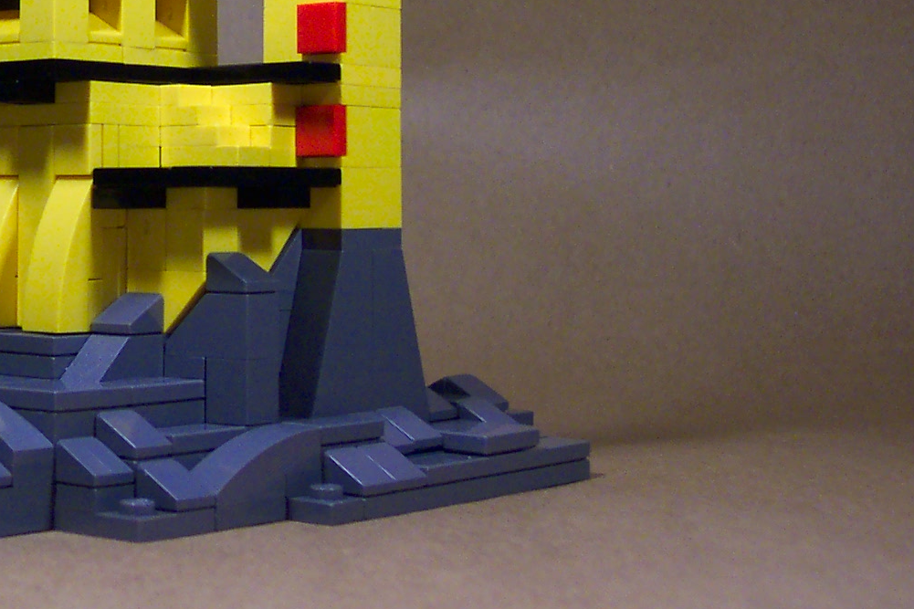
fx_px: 2081
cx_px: 5
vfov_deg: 16.5
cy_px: 125
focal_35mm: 82
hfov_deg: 23.7
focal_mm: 8
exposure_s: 1/125
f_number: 2.8
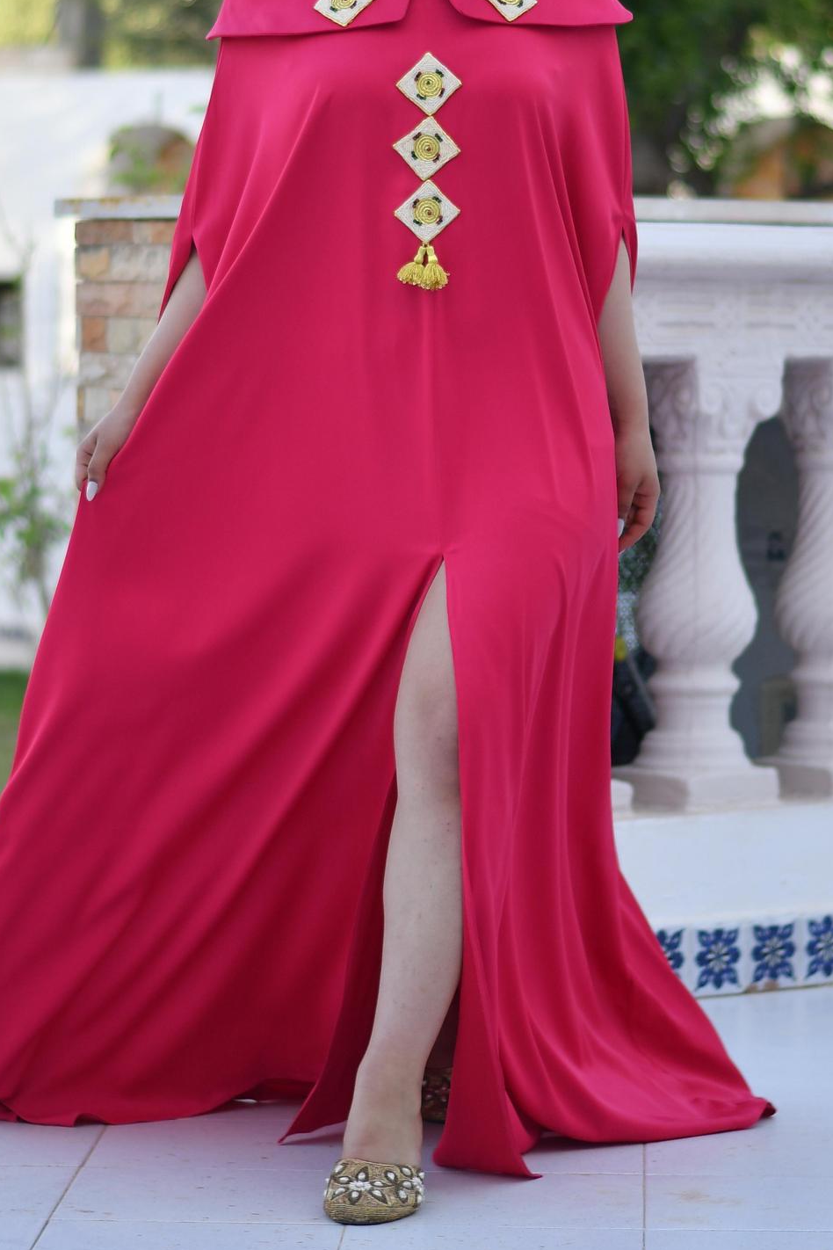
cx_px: 433
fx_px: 4685
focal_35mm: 135
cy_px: 389
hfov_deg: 10.2
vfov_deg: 15.2
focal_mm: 50
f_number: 1.8
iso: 160
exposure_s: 1/1600
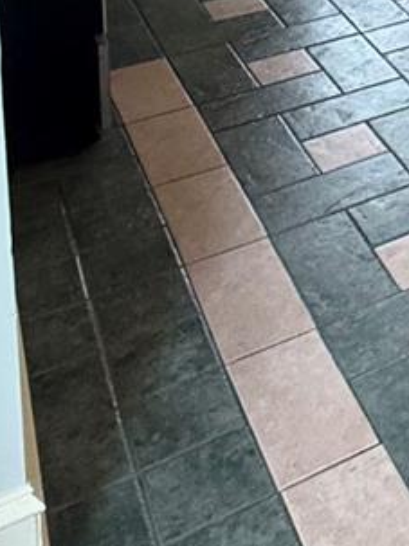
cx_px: 728
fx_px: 1119
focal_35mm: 71
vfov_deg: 20.6
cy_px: -393
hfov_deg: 17.1
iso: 400
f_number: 2.2
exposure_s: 1/60
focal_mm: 2.22
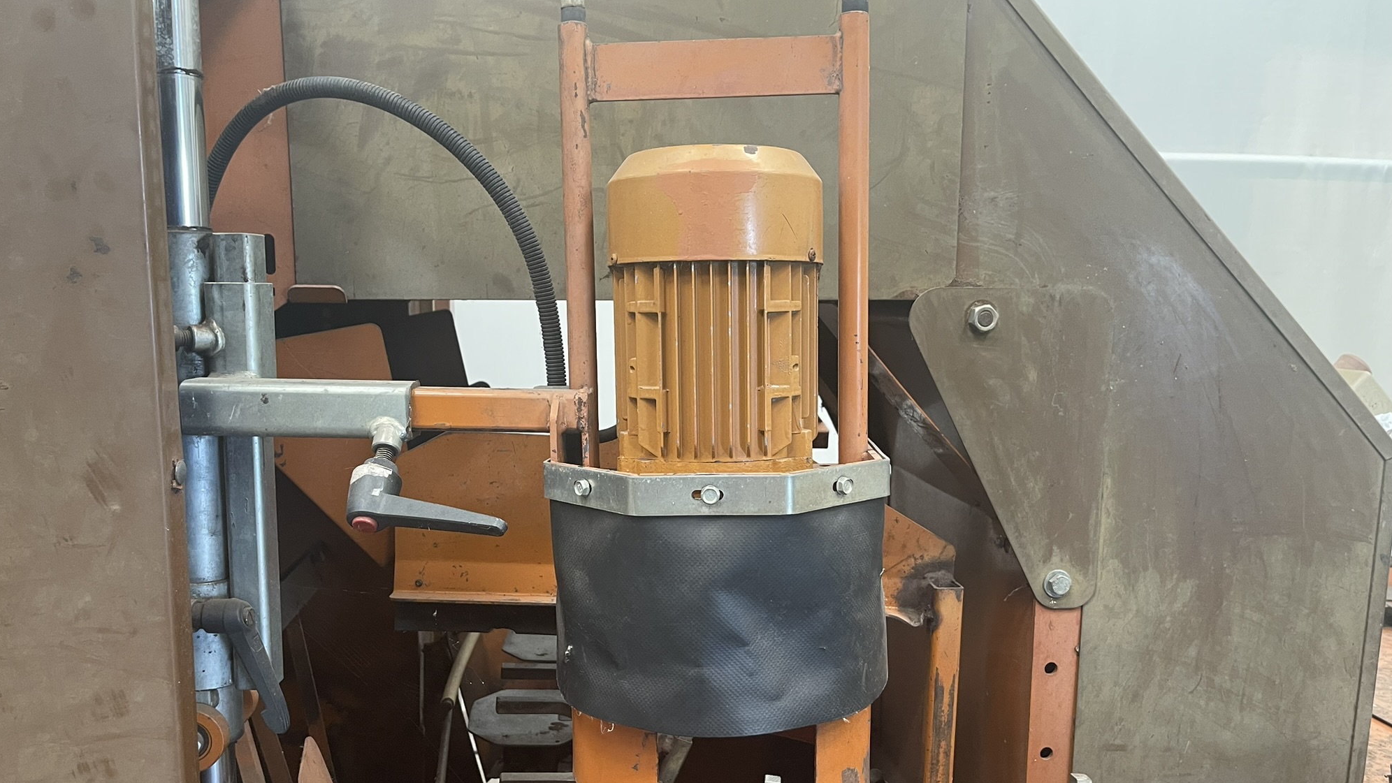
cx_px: 679
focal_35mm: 28
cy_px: 456
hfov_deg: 67.9
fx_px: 1034
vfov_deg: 41.4
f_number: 1.6
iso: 200
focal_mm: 5.1
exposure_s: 1/60
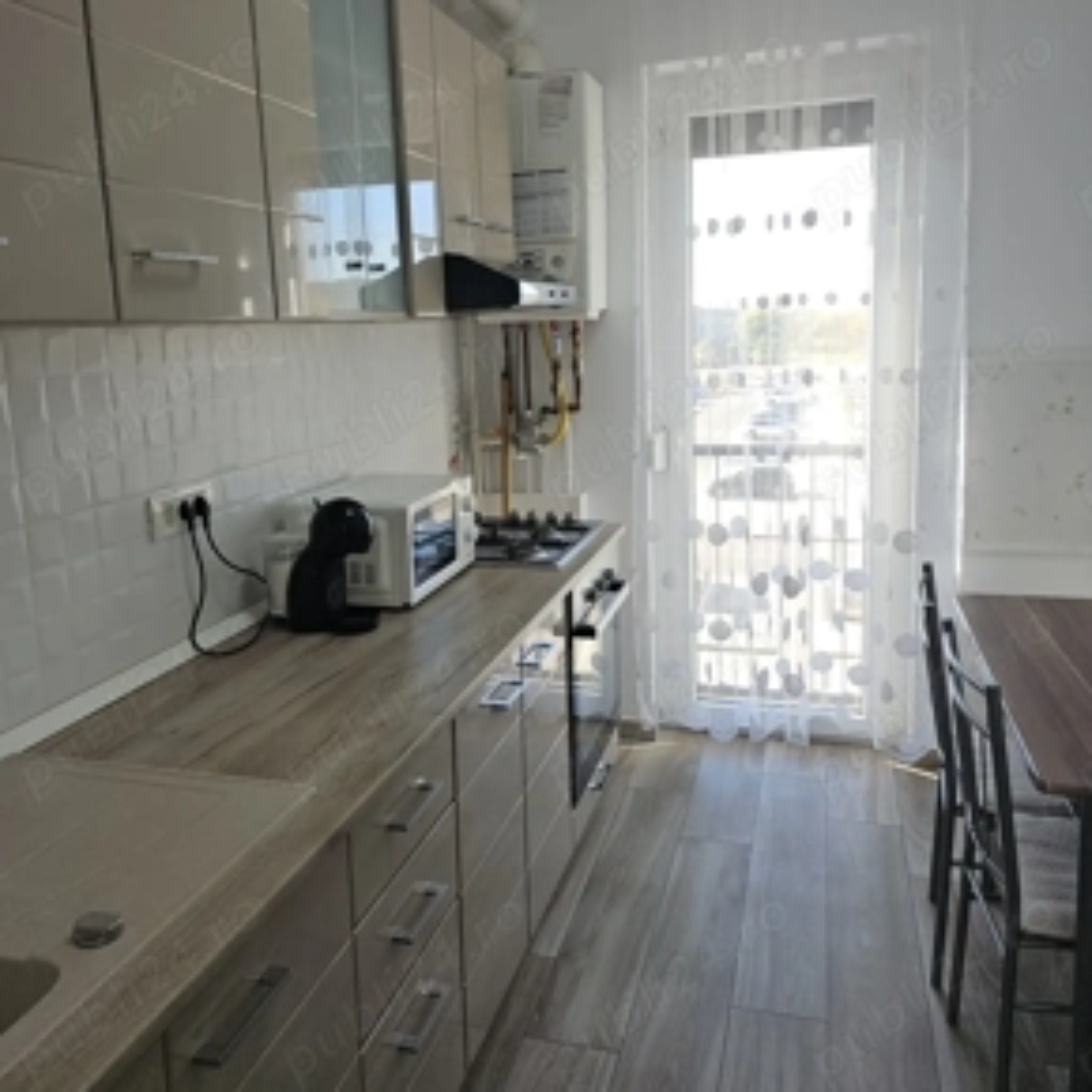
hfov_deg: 57.3
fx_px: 999
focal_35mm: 28
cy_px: 474
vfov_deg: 57.1
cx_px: 535
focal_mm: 6.3
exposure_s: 1/60
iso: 25
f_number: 1.7
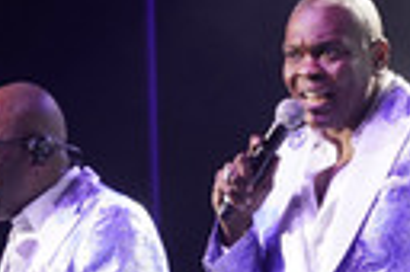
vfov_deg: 3.4
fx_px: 4561
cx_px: 495
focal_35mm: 401
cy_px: 195
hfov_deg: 5.1
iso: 1600
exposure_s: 1/200
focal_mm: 114
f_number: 5
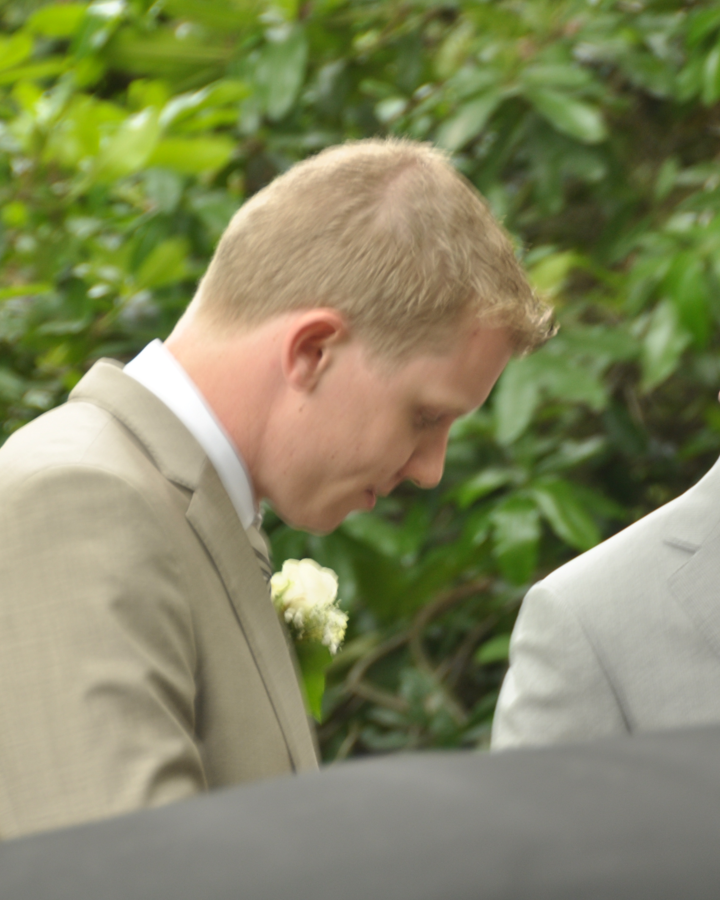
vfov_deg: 7.6
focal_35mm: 255
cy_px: 451
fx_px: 6793
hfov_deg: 6.1
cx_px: 375
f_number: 5.3
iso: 250
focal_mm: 120
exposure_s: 1/6
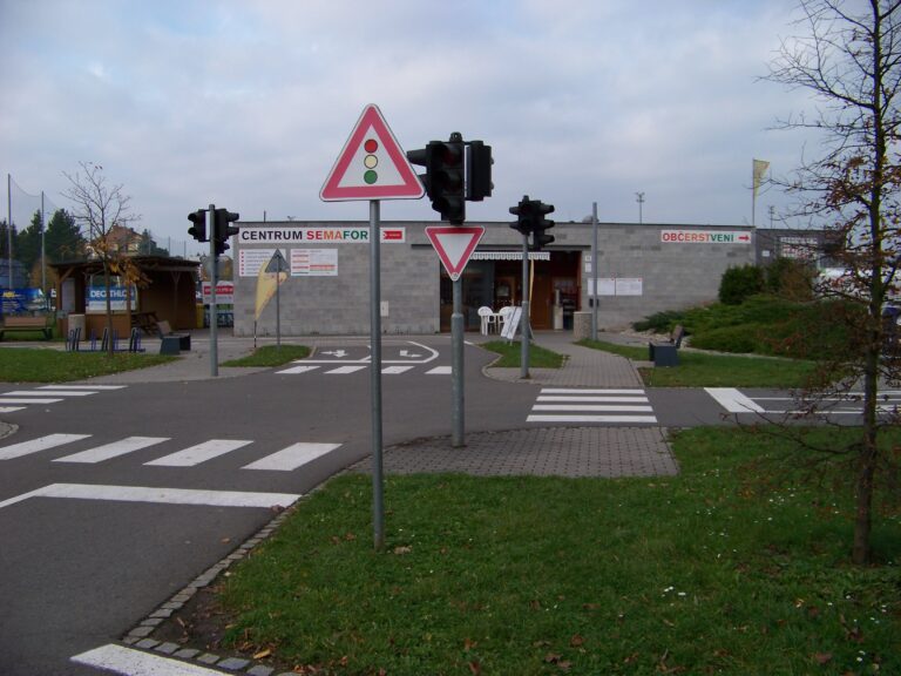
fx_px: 937
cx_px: 450
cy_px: 338
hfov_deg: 51.4
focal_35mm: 36
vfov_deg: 39.7
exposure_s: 1/640
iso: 64
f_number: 2.8
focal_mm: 5.85
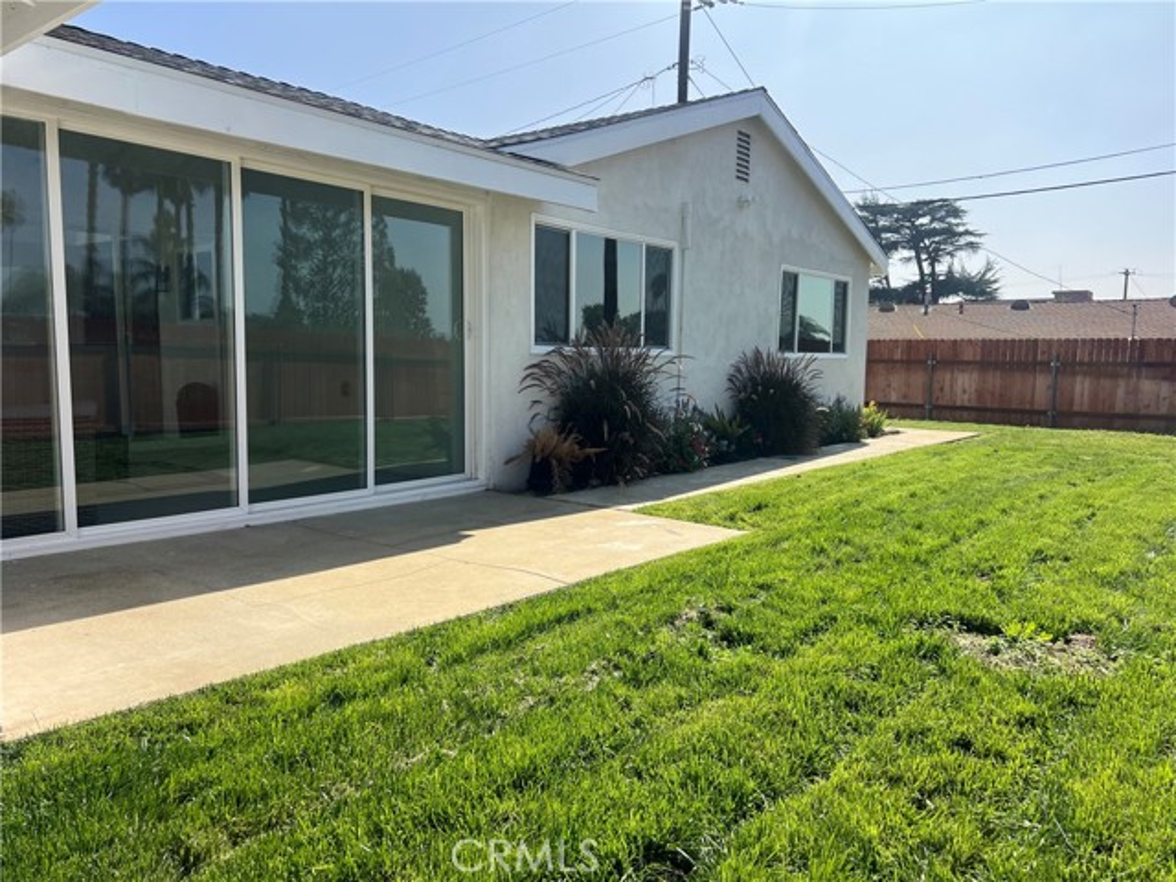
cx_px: 588
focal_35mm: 26
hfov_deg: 67.3
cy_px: 441
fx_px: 883
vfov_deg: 53.1
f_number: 1.5
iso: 50
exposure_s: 1/4115
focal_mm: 5.7
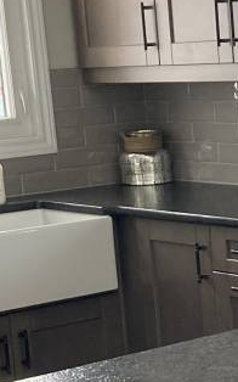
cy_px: 369
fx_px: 1309
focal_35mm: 126
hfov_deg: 10.2
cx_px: 285
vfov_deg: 16.3
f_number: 1.8
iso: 125
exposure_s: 1/60
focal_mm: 3.99
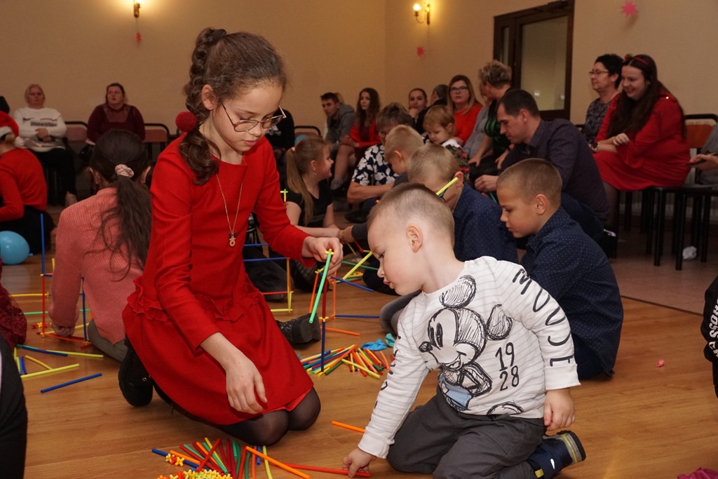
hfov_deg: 49.5
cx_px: 359
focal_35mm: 39
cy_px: 240
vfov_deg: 34.2
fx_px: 778
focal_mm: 26
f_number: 5.6
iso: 1600
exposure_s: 1/60
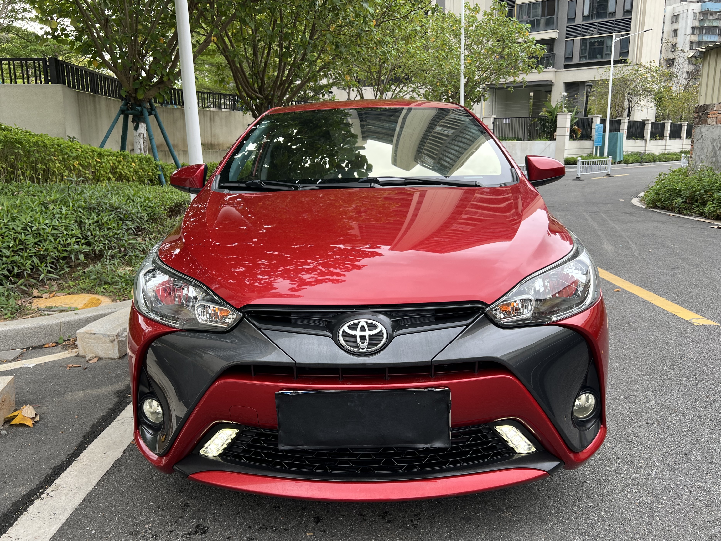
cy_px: 278
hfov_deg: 63.4
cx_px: 352
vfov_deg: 49.7
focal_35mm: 28
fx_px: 583
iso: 50
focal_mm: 5.7
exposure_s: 1/152
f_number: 1.5
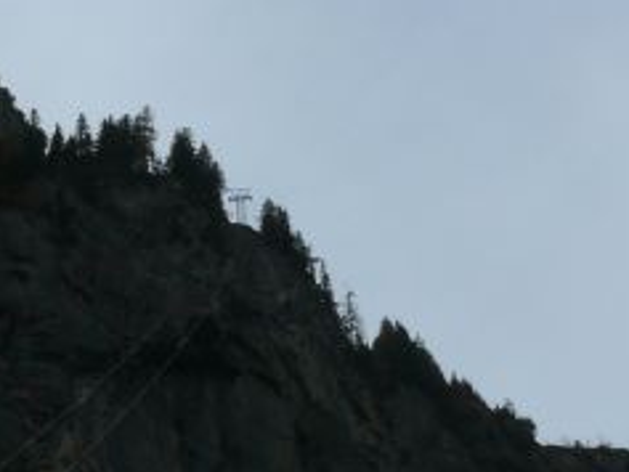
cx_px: 82
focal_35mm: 118
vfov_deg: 12.6
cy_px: 260
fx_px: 2145
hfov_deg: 16.5
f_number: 8
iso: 100
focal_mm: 7.4
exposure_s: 1/400
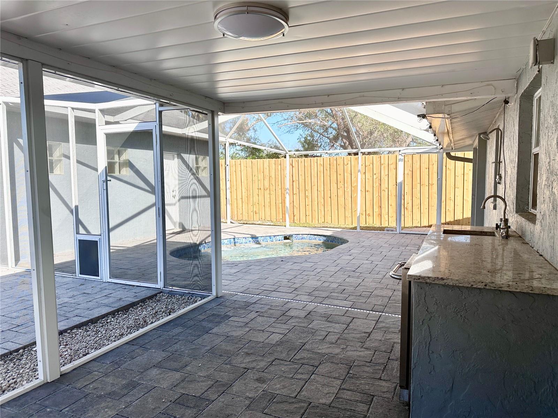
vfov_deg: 56.8
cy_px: 209
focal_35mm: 24
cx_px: 279
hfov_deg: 71.6
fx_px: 387
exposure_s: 1/1241
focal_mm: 6.86
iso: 80
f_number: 1.78
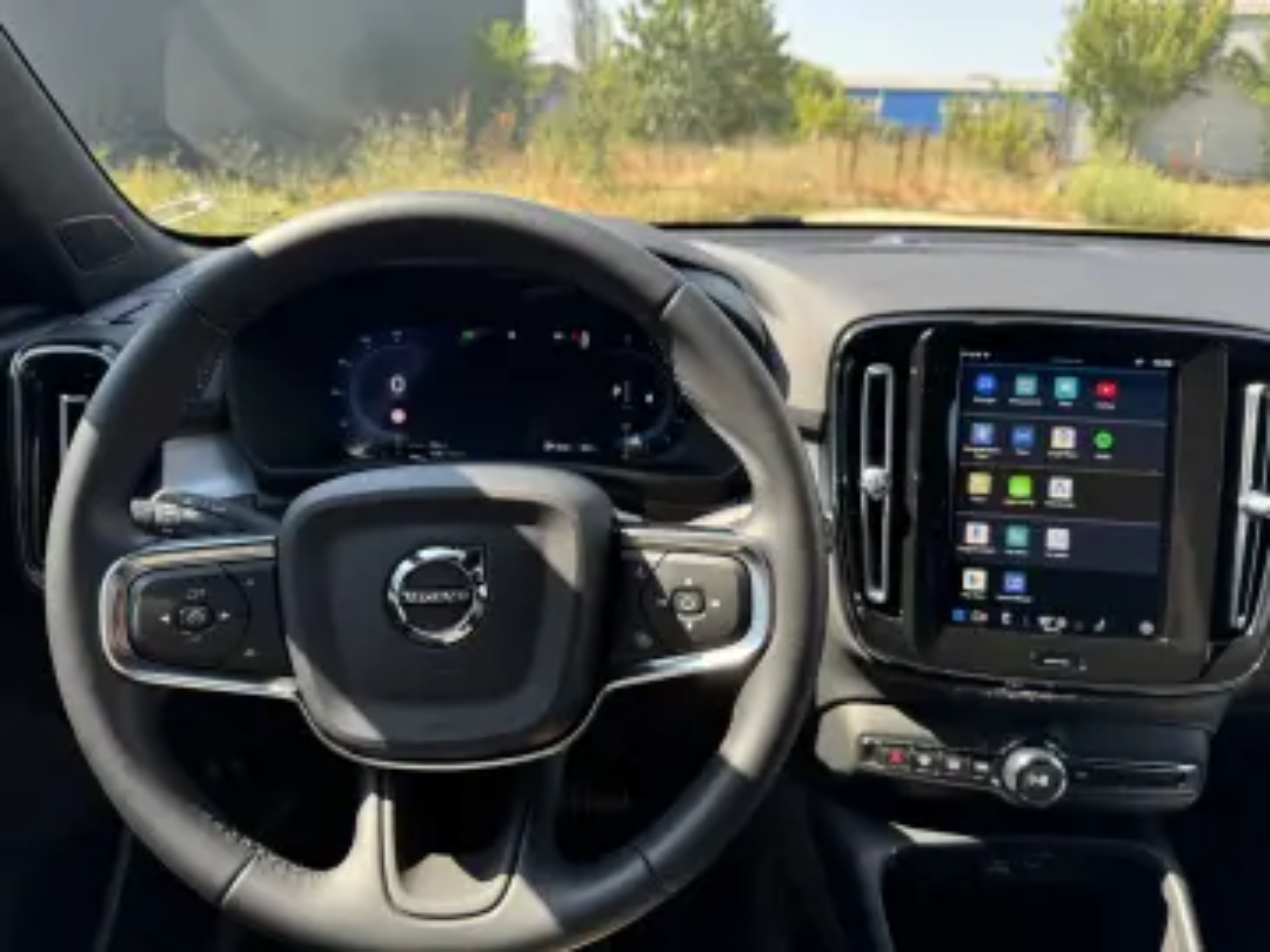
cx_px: 635
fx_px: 881
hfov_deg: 71.6
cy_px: 476
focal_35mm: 24
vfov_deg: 56.8
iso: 80
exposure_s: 1/368
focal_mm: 6.76
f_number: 1.78
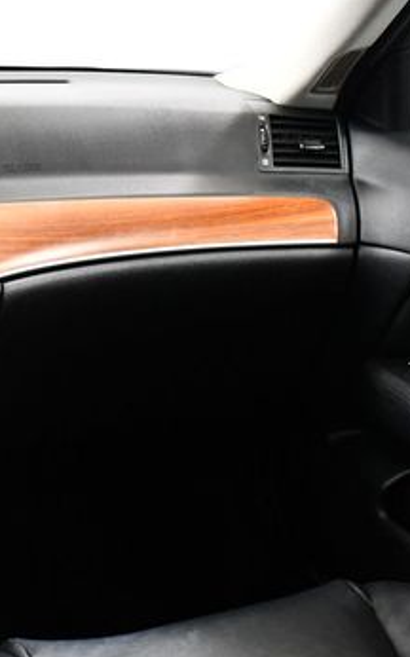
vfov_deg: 30.2
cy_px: 323
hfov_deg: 18.7
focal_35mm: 68
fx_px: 1217
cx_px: 27
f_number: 3.5
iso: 3200
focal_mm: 18
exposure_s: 1/60
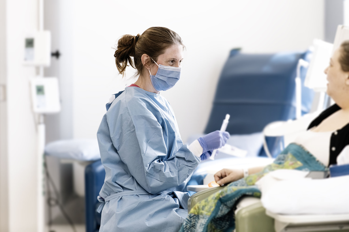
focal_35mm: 200
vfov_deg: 6.8
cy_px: 116
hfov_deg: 10.3
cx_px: 174
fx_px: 1936
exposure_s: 1/500
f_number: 3.5
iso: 1000
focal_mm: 200
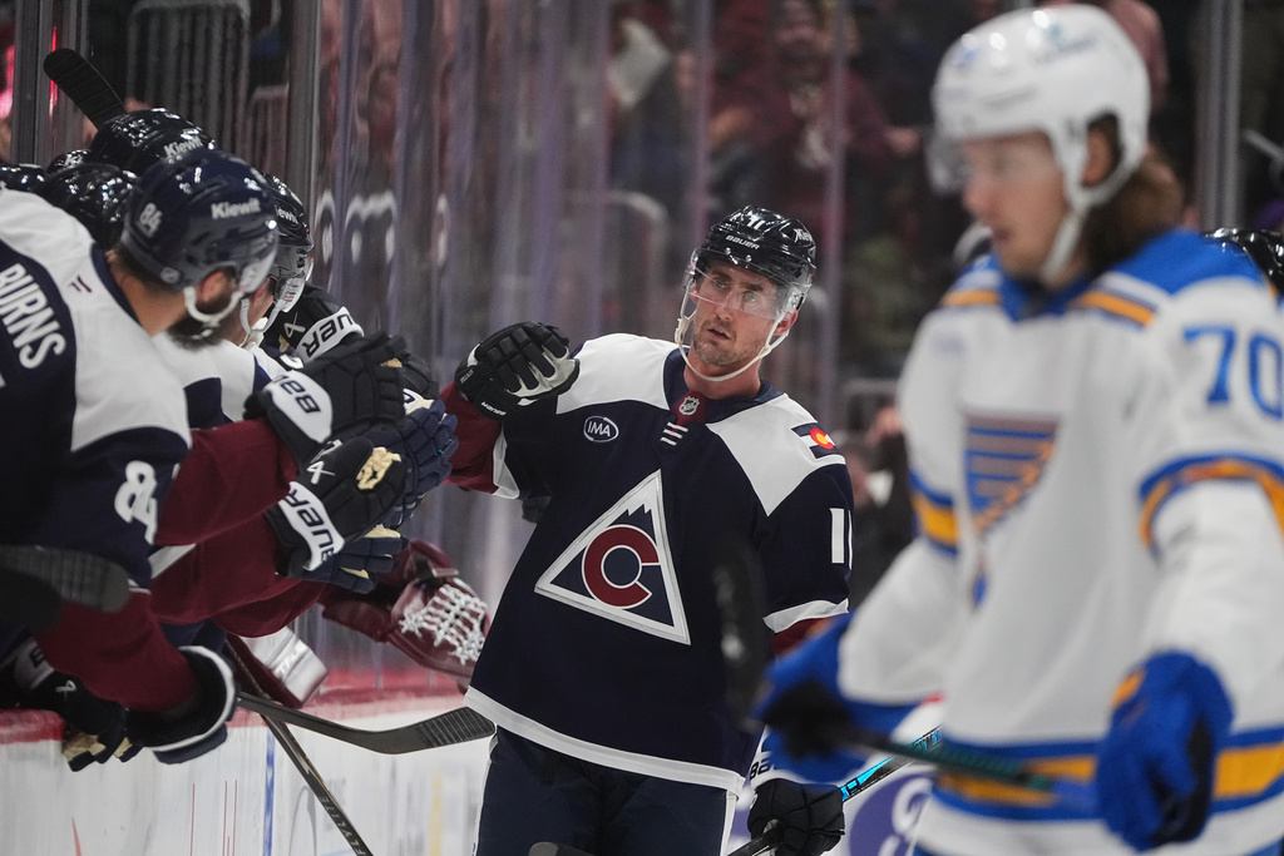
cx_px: 642
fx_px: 17835
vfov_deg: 2.8
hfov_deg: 4.1
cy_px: 428
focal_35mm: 500
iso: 6400
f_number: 6.7
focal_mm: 500
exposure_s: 1/1000
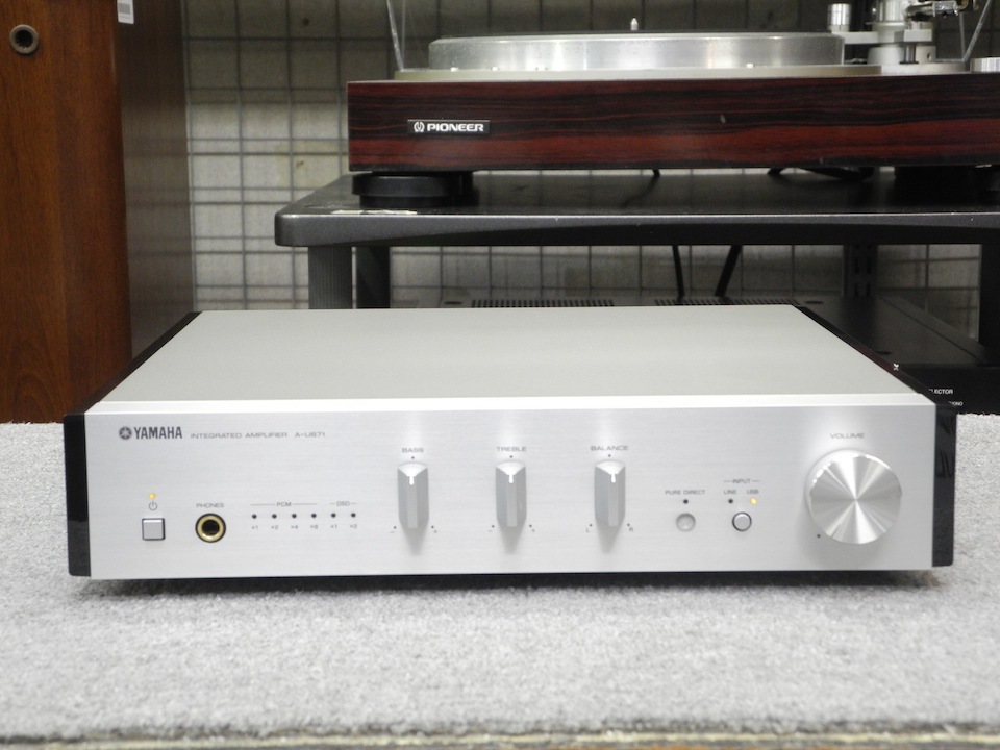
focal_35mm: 68
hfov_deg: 28.6
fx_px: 1964
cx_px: 500
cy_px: 375
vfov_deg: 21.6
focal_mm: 14.5
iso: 400
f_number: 4
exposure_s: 1/27
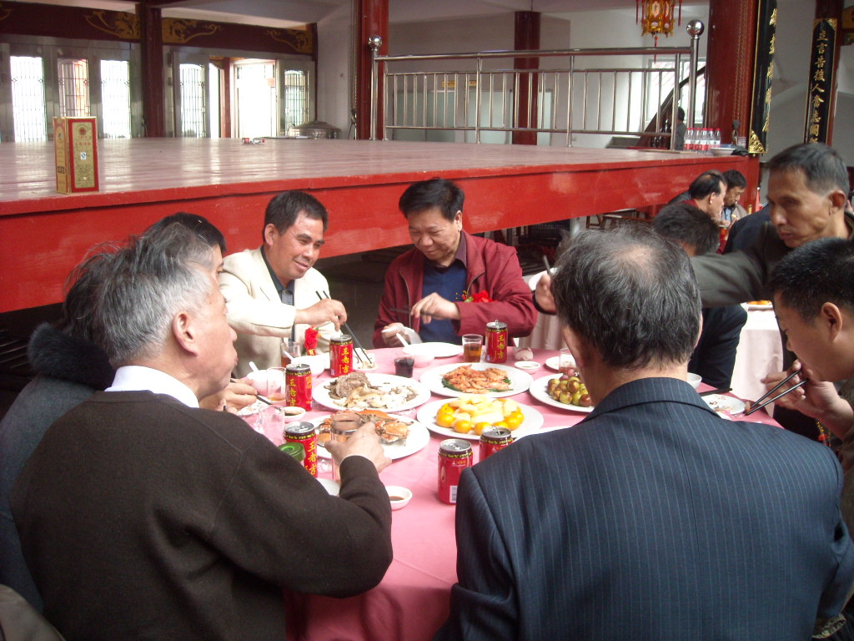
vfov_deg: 40.7
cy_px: 320
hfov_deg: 52.6
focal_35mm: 35
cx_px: 427
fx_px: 863
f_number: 2.8
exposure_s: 1/60
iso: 191
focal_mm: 5.7
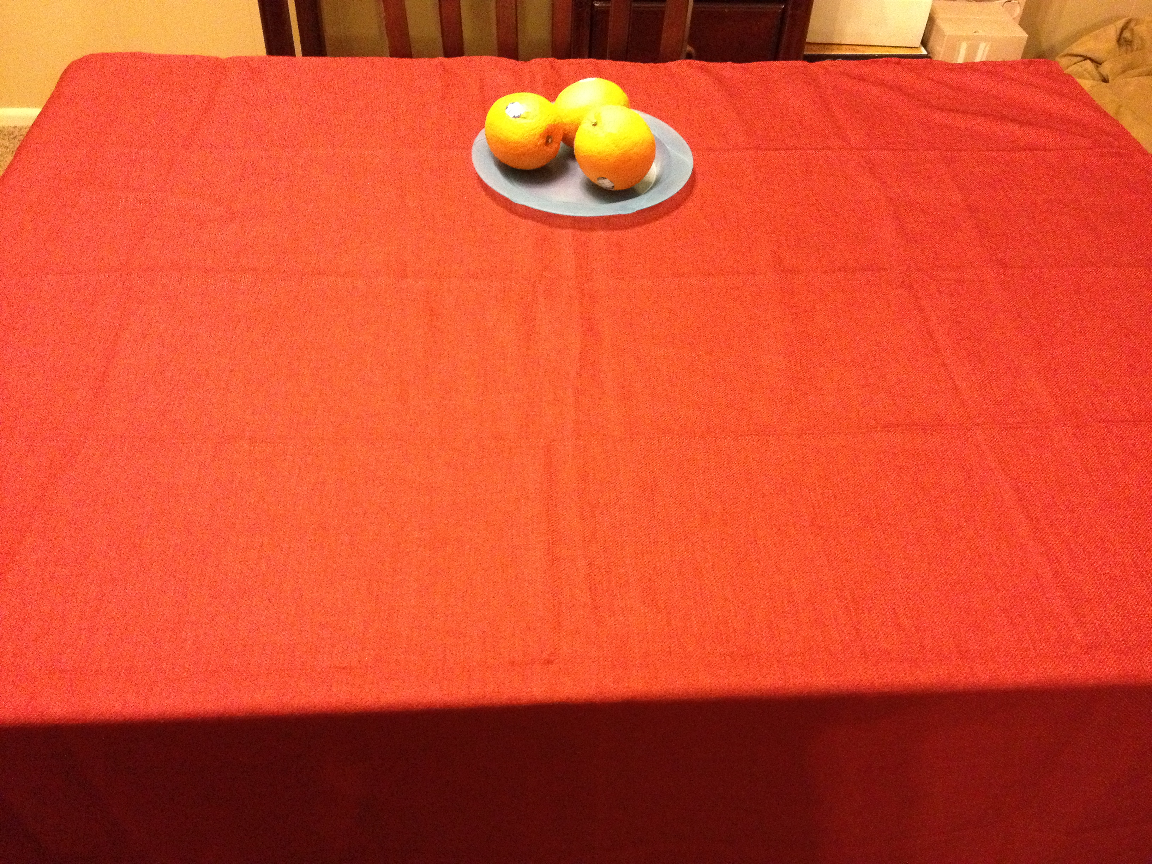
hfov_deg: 52.6
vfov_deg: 40.7
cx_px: 576
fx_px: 1165
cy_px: 432
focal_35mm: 35
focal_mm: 4.28
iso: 800
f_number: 2.4
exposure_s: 1/15
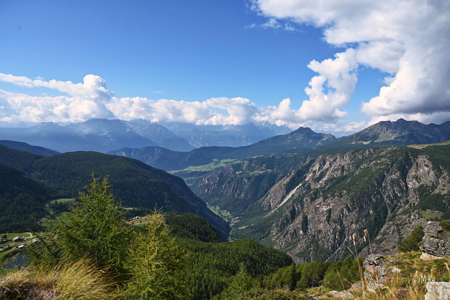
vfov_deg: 53.1
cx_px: 225
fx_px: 300
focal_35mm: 24
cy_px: 150
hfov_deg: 73.8
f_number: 6.3
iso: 100
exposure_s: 1/500
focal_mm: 24
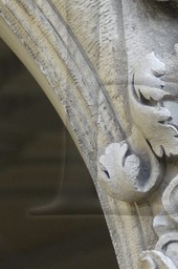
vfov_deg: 3.1
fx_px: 4886
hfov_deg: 2.1
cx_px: 250
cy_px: 87
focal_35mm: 657
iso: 100
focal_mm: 70
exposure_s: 1/160
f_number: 3.8
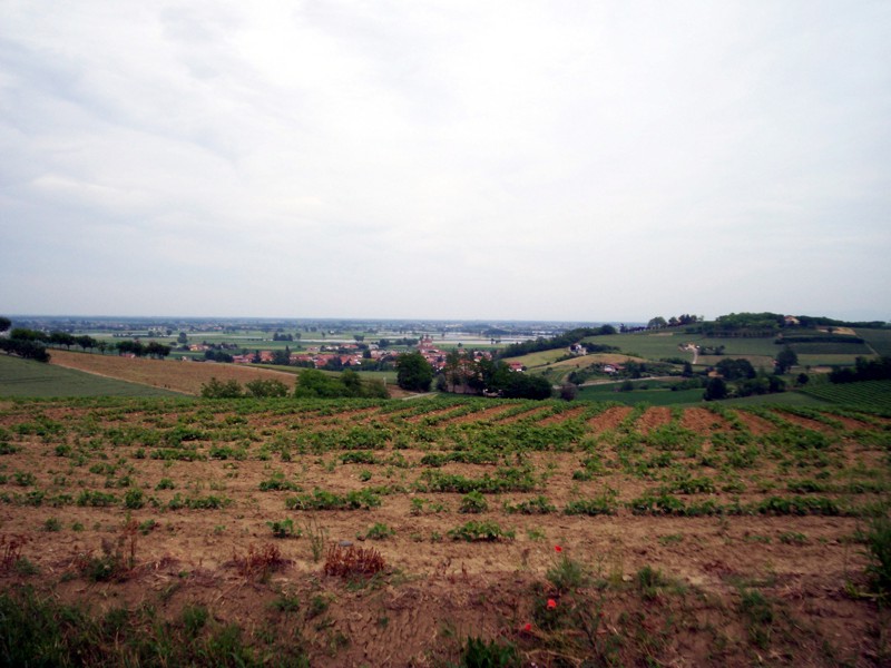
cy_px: 334
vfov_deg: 39.7
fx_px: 927
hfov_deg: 51.4
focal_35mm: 36
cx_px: 446
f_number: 4.5
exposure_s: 1/643
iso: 100
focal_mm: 5.9
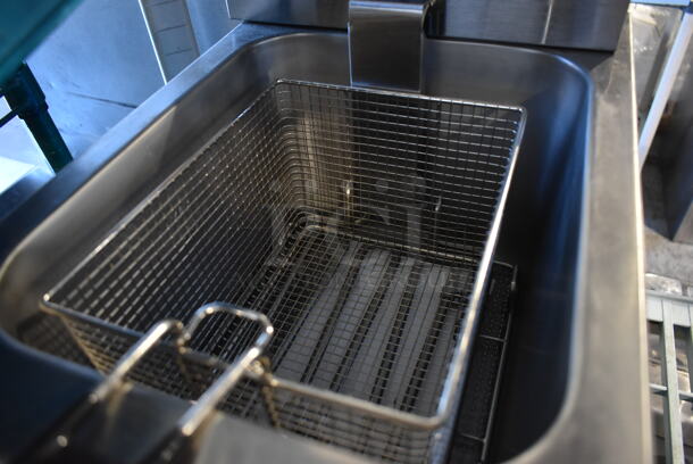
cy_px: 232
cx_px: 346
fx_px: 520
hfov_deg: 67.3
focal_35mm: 27
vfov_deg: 48.0
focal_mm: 18
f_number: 3.5
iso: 1400
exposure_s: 1/30
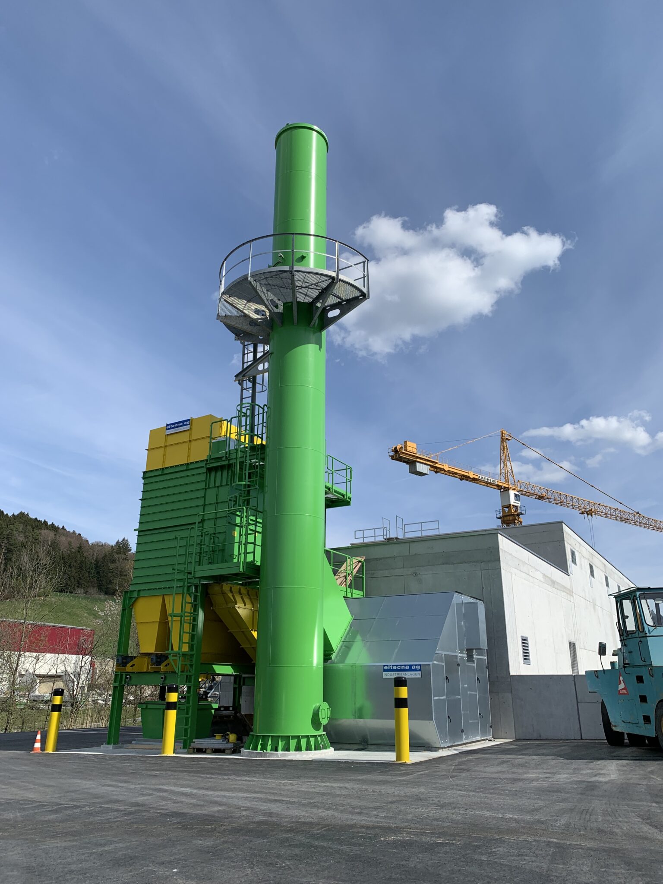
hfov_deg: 53.1
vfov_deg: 67.3
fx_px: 664
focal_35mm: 26
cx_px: 332
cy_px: 442
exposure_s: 1/2833
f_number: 1.8
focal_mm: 4.25
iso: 25
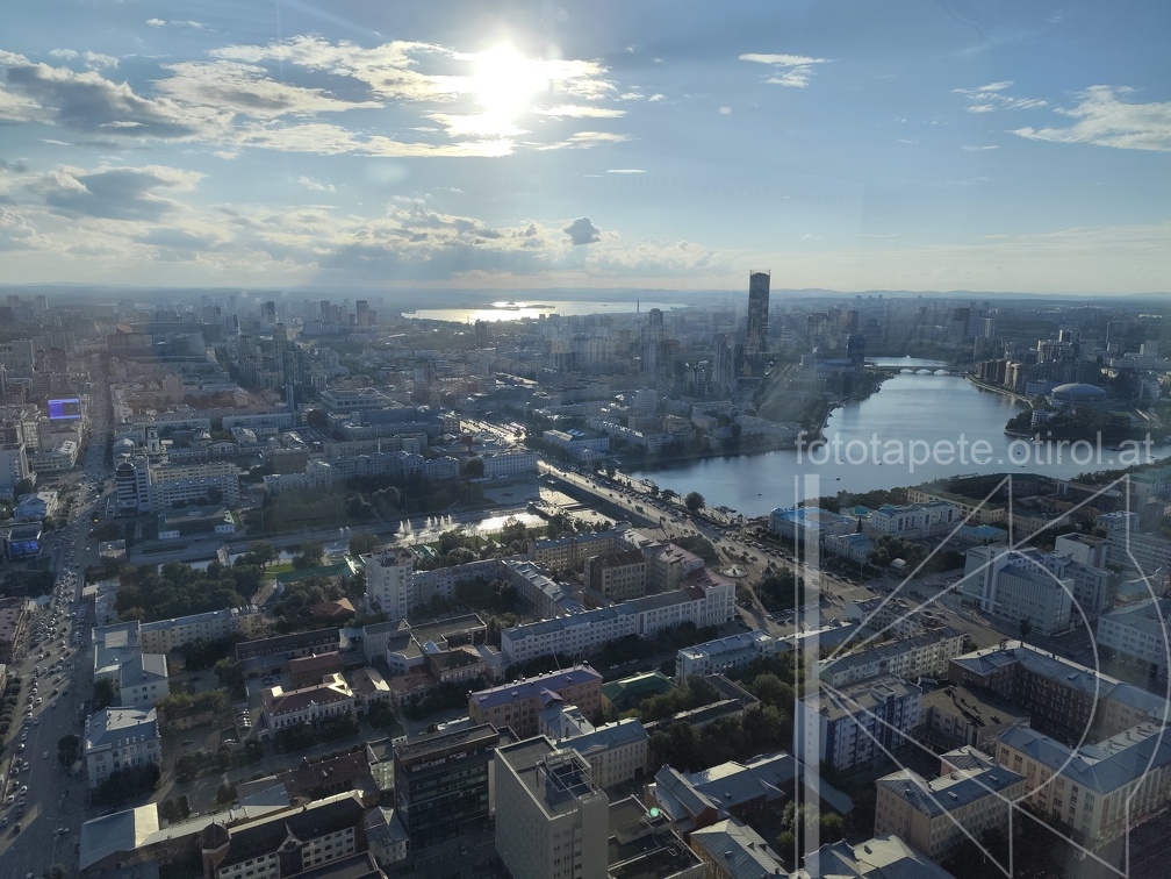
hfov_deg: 73.9
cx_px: 586
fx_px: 778
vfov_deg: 58.9
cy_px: 440
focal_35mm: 23
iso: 50
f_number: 1.65
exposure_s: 1/4705
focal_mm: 6.19
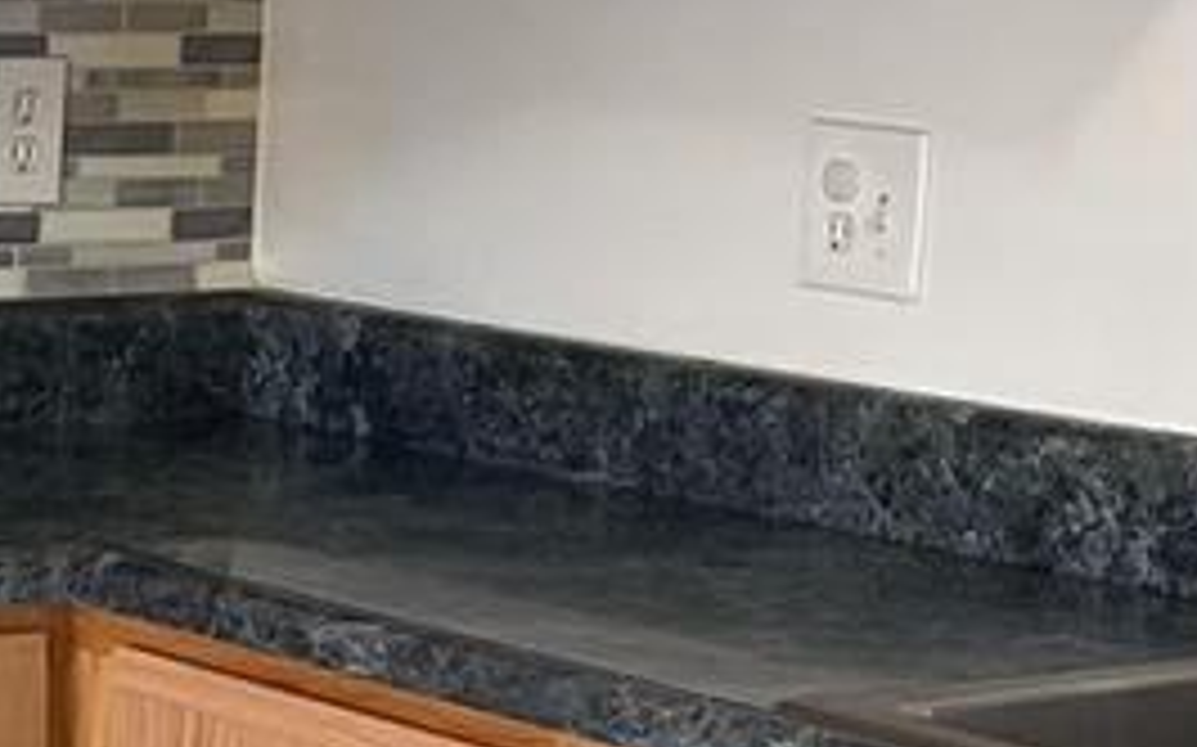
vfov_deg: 8.5
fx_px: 4989
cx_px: -328
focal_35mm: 153
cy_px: 783
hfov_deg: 13.2
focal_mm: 5.1
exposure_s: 1/120
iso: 125
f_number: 1.6
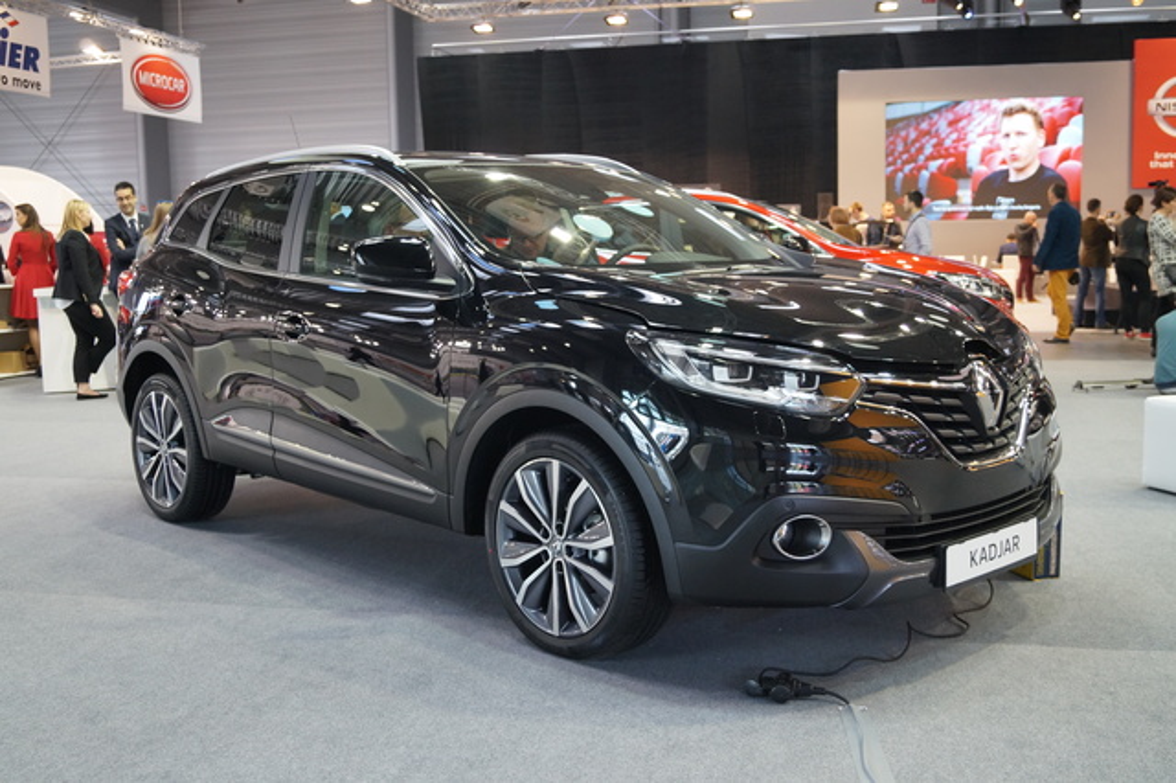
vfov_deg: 36.8
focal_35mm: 36
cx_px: 588
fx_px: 1175
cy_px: 392
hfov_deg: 53.2
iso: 640
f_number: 4
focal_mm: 24
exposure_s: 1/60
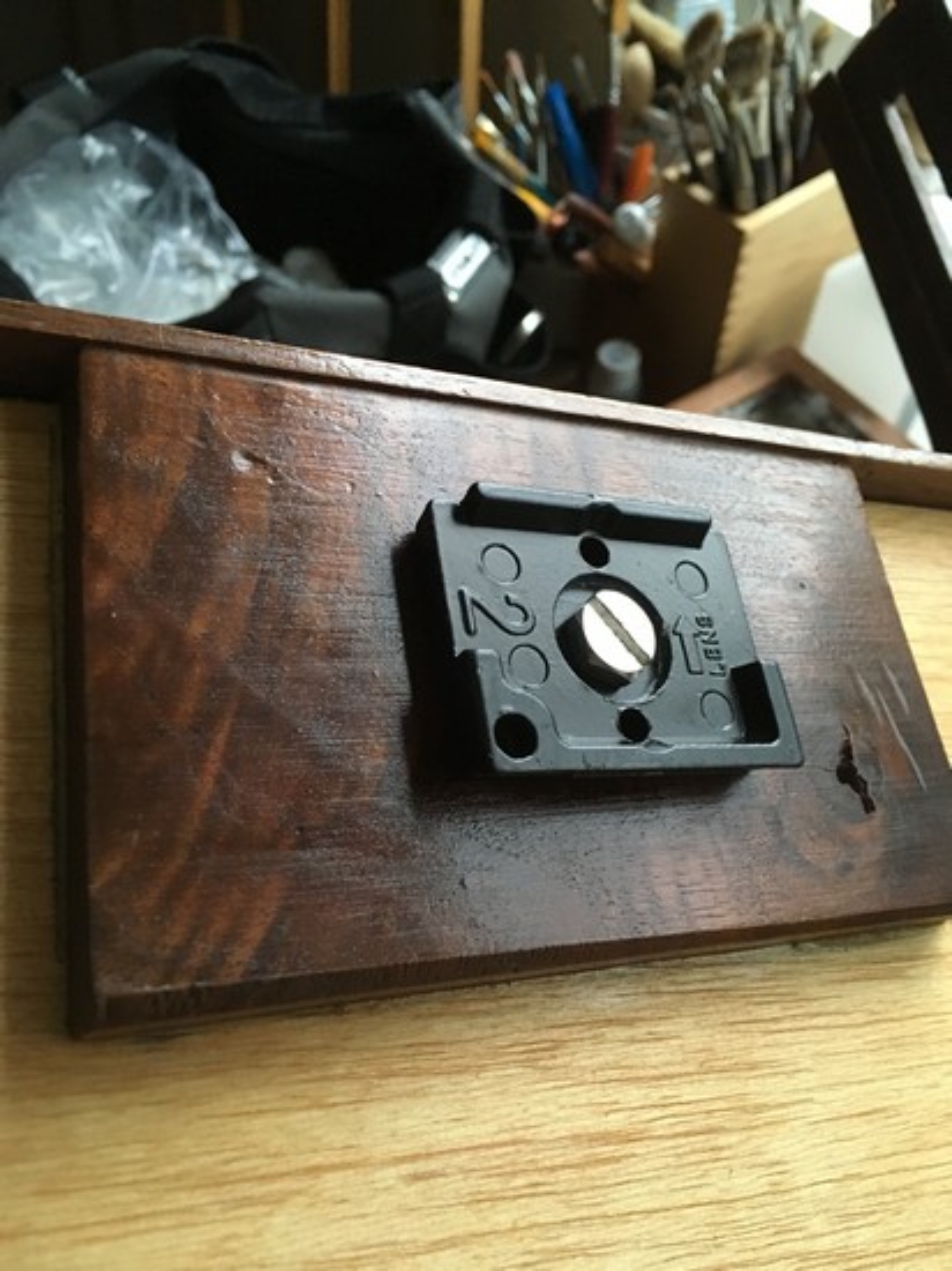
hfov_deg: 48.2
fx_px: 1064
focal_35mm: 29
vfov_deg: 61.7
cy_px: 636
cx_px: 476
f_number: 2.2
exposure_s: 1/30
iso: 200
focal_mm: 4.15
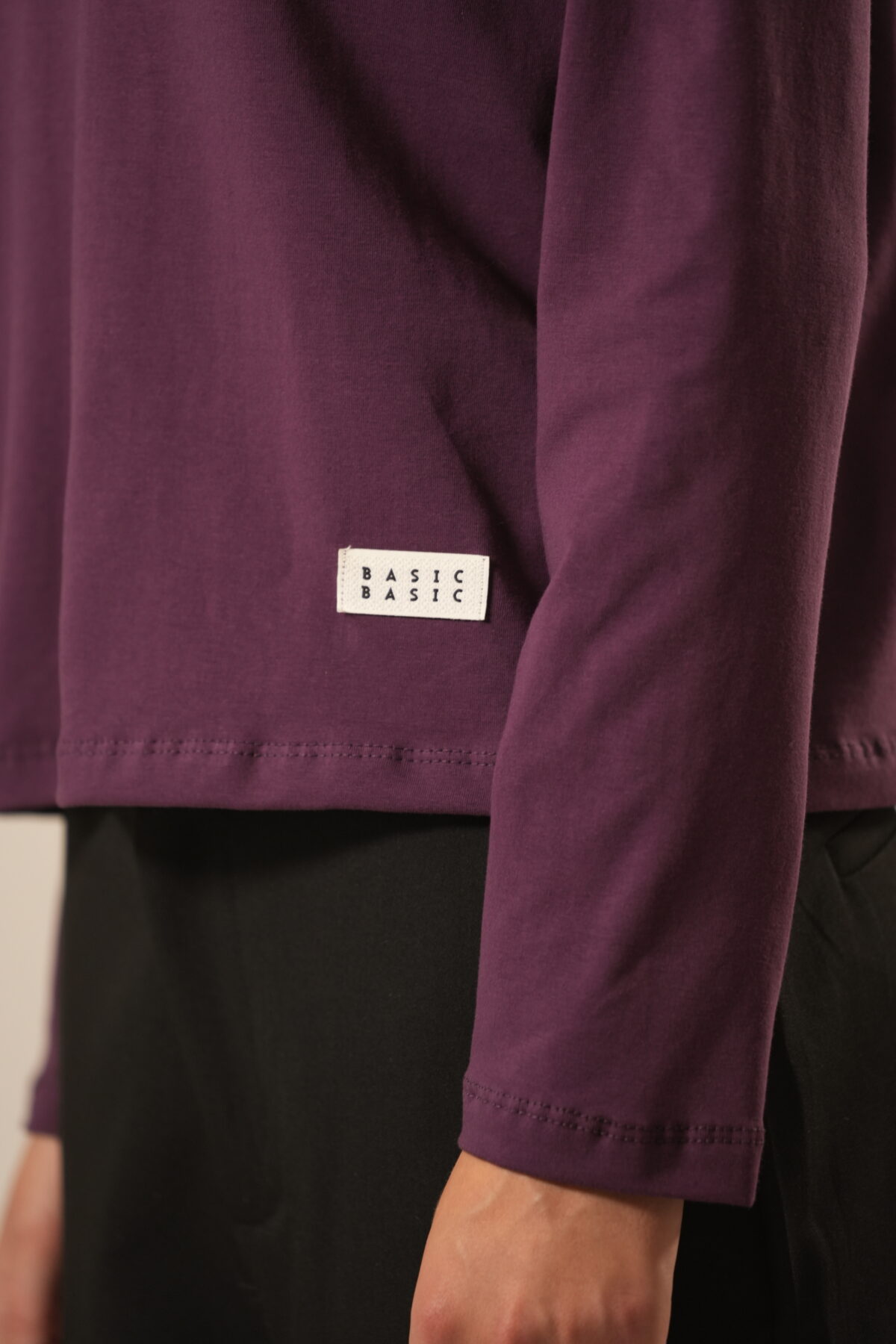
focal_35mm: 200
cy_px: 672
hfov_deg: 6.9
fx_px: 7466
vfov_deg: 10.3
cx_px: 448
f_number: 4
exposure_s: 1/125
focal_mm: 200
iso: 1250
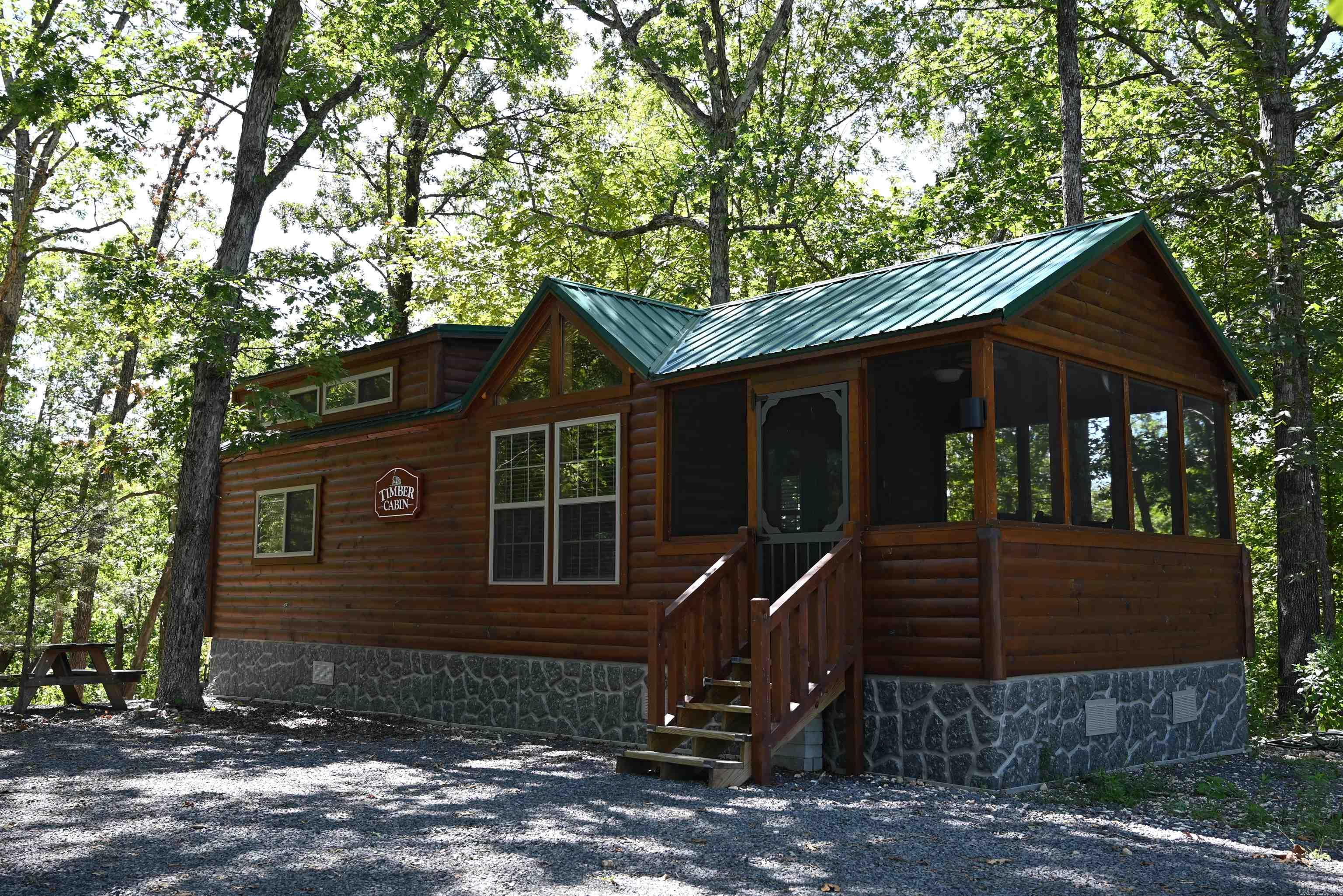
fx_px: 1213
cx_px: 672
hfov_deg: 57.9
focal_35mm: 32
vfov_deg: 40.6
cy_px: 448
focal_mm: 32.5
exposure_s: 1/250
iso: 200
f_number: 4
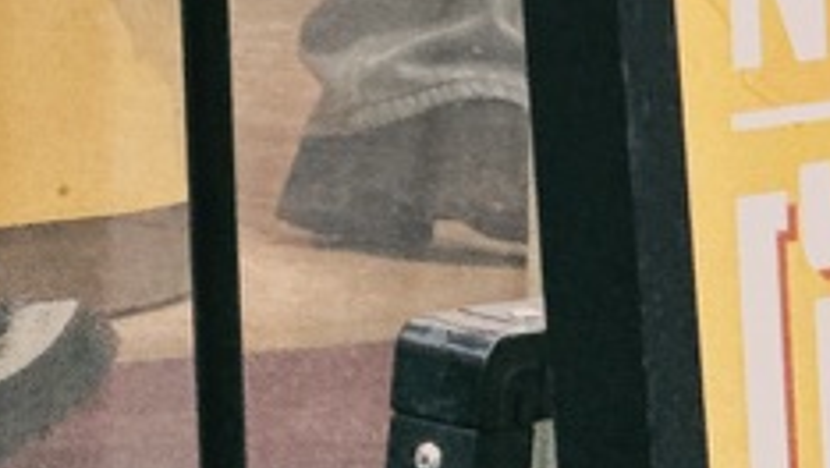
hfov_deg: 3.8
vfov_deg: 2.1
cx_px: 67
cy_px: -769
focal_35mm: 571
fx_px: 12575
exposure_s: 1/121
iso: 100
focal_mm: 15.66
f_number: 2.8
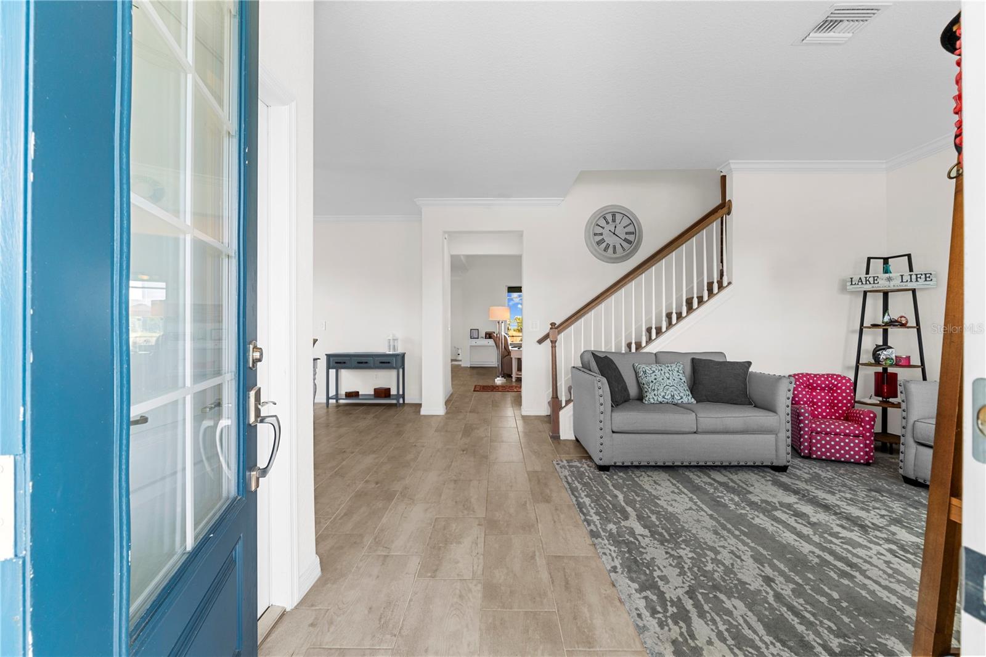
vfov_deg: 77.3
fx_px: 411
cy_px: 328
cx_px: 493
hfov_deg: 100.4
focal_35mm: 15
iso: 500
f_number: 5.6
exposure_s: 1/30
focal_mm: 10
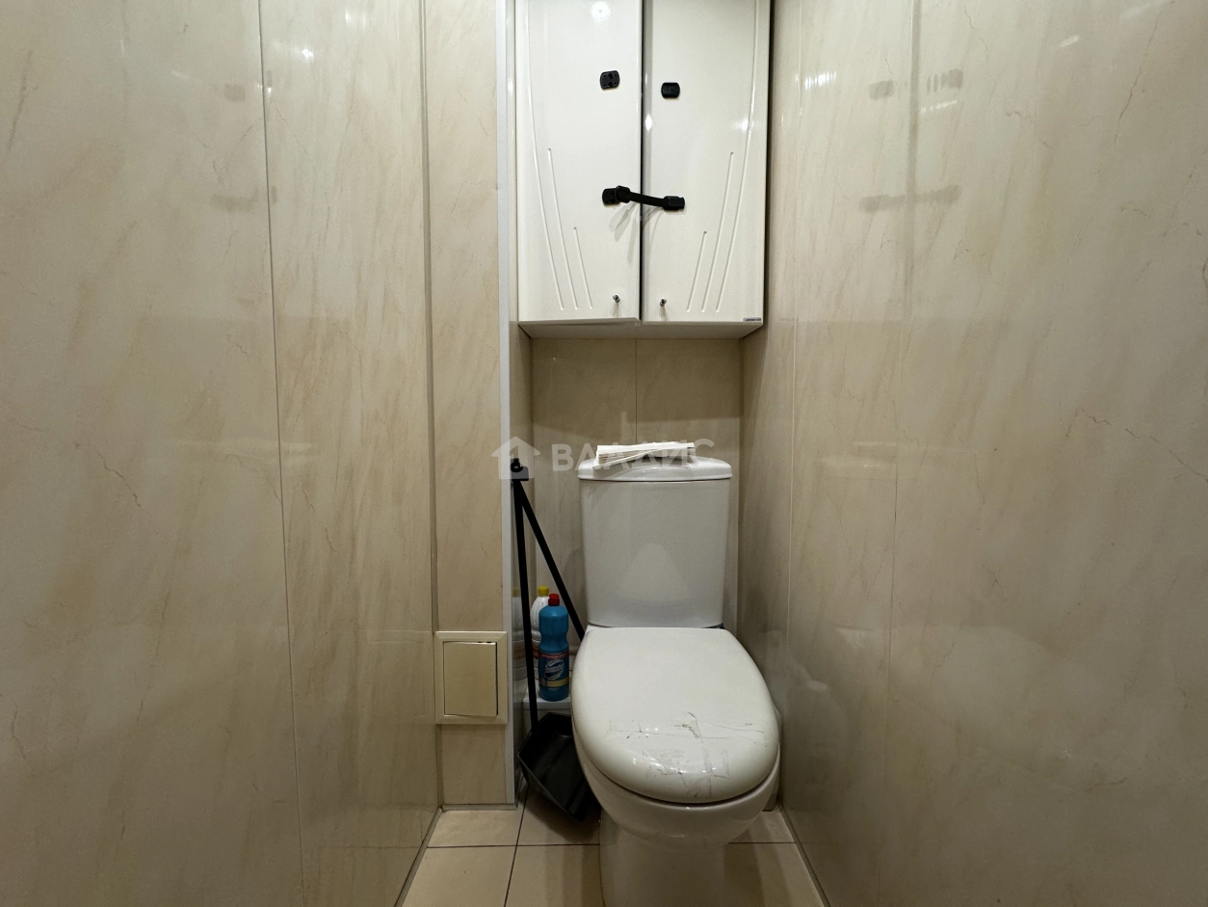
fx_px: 489
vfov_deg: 85.7
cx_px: 604
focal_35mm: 14
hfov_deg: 102.1
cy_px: 454
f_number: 2.2
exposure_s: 1/100
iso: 200
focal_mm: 2.22
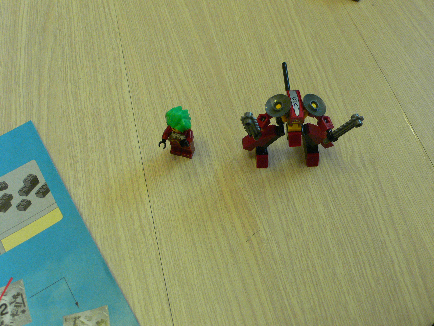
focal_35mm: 34
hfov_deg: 54.0
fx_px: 426
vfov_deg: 41.8
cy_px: 163
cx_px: 217
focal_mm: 6.3
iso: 200
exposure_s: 1/30
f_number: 2.8
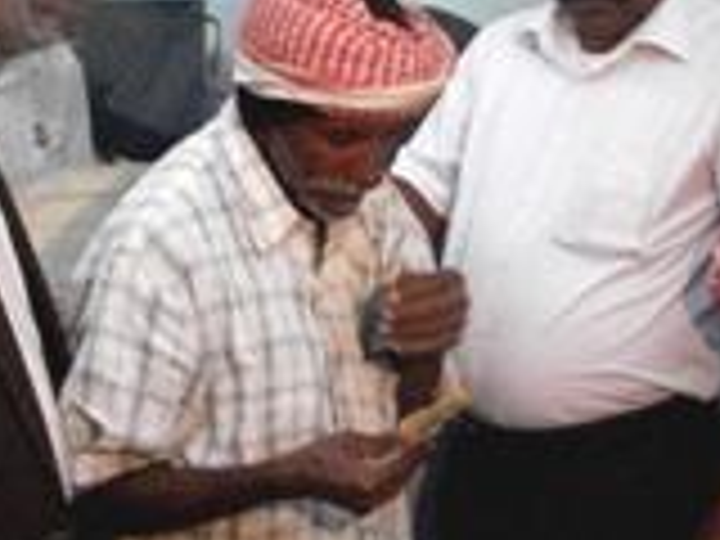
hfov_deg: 23.0
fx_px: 1768
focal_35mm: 85
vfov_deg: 17.3
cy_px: 142
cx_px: 410
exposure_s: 1/80
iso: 800
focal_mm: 6.3
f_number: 3.1
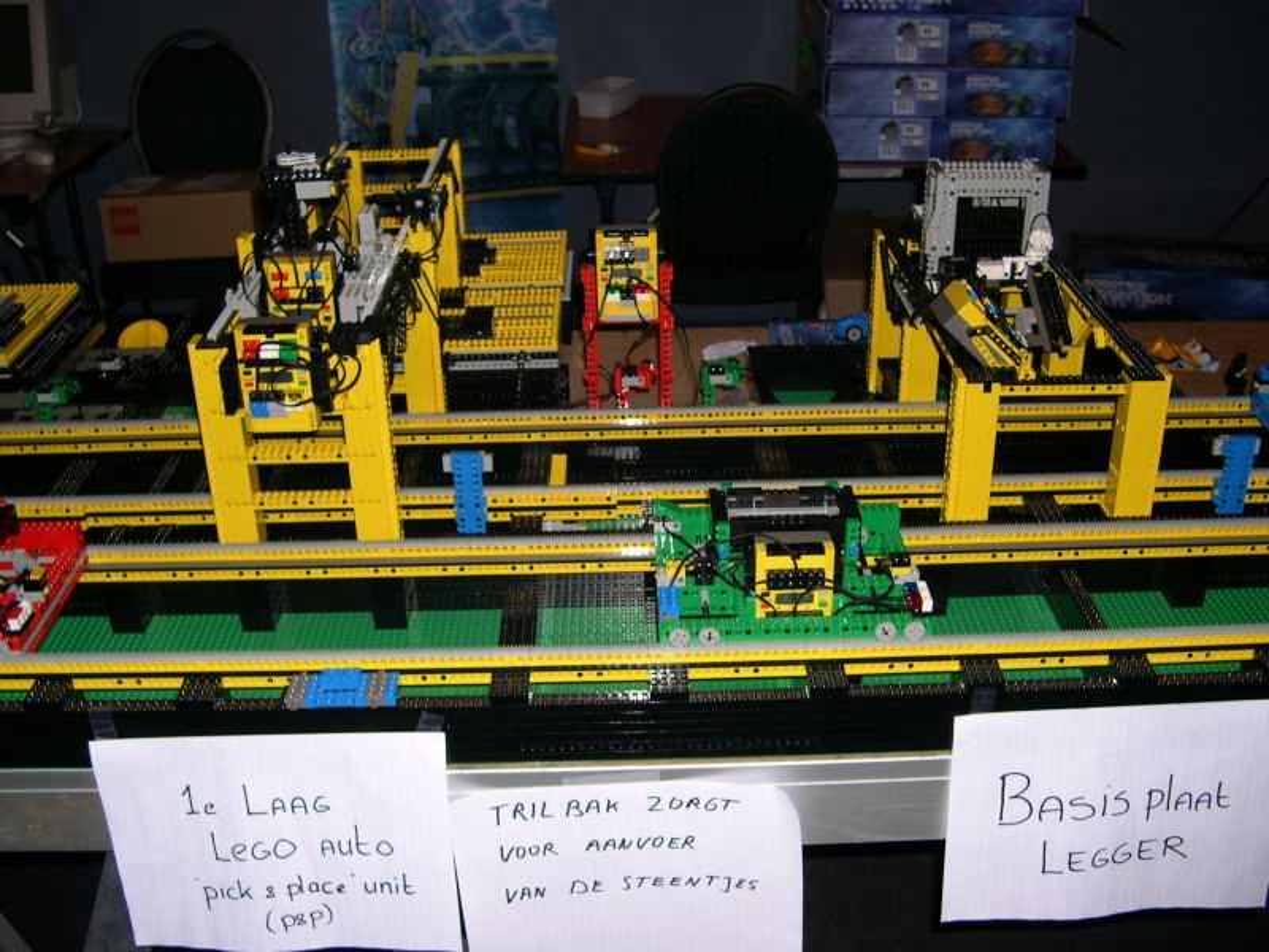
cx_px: 634
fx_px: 1393
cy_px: 476
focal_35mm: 38
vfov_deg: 37.7
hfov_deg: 49.0
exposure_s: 1/60
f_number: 2.8
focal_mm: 8
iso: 100
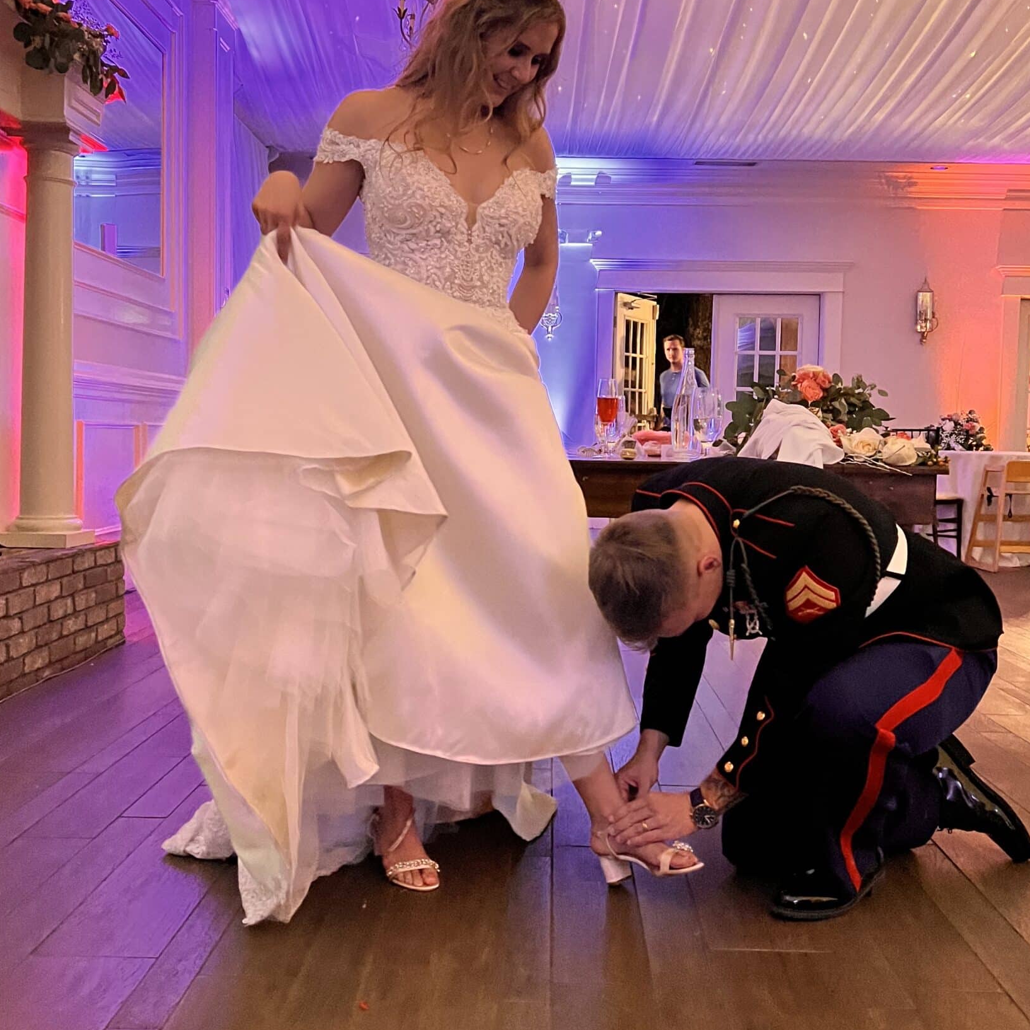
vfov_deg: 46.0
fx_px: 1212
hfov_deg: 46.0
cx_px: 531
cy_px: 495
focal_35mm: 36
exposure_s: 1/40
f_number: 1.5
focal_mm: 5.7
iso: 640
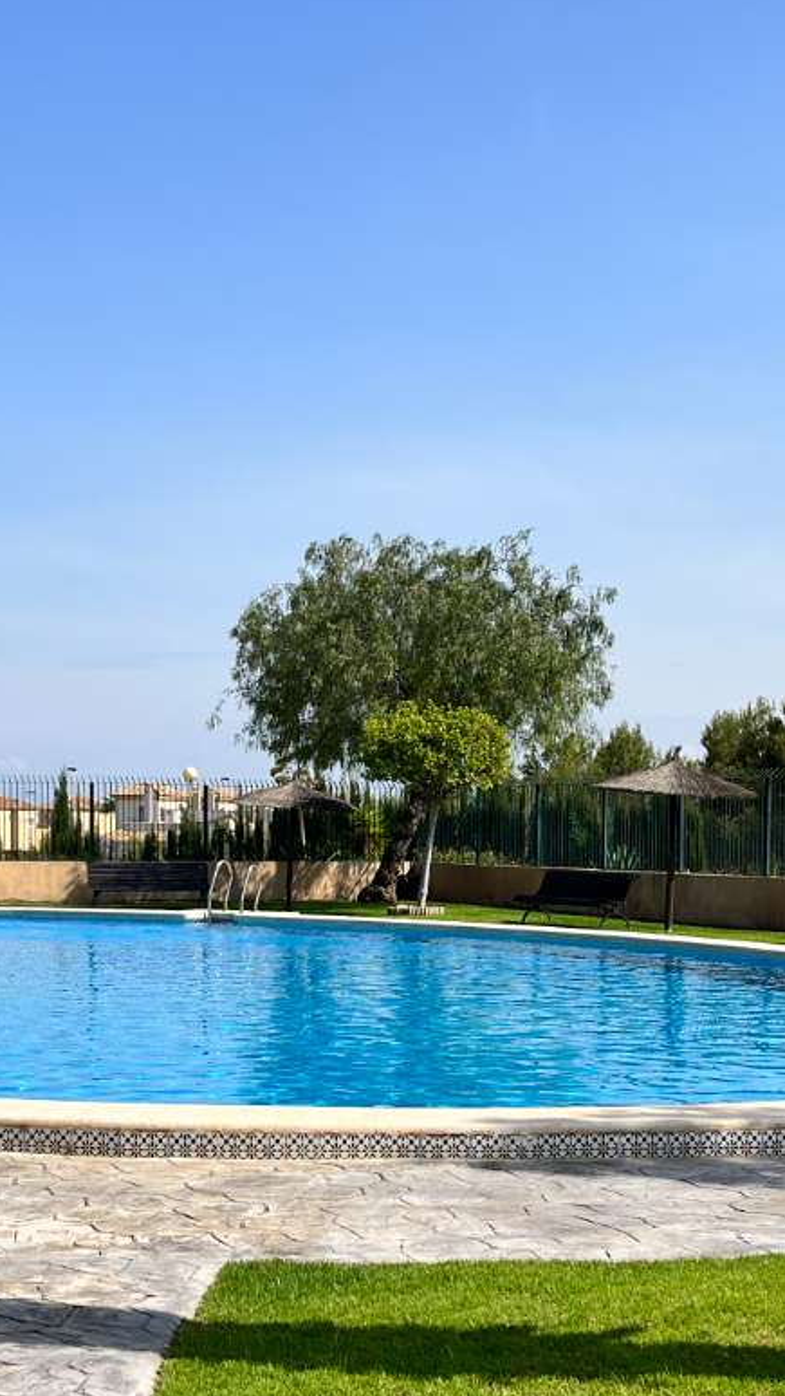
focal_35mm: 55
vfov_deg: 37.6
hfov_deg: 21.8
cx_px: 305
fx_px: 2035
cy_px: 888
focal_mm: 5.1
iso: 50
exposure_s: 1/5076
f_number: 1.6
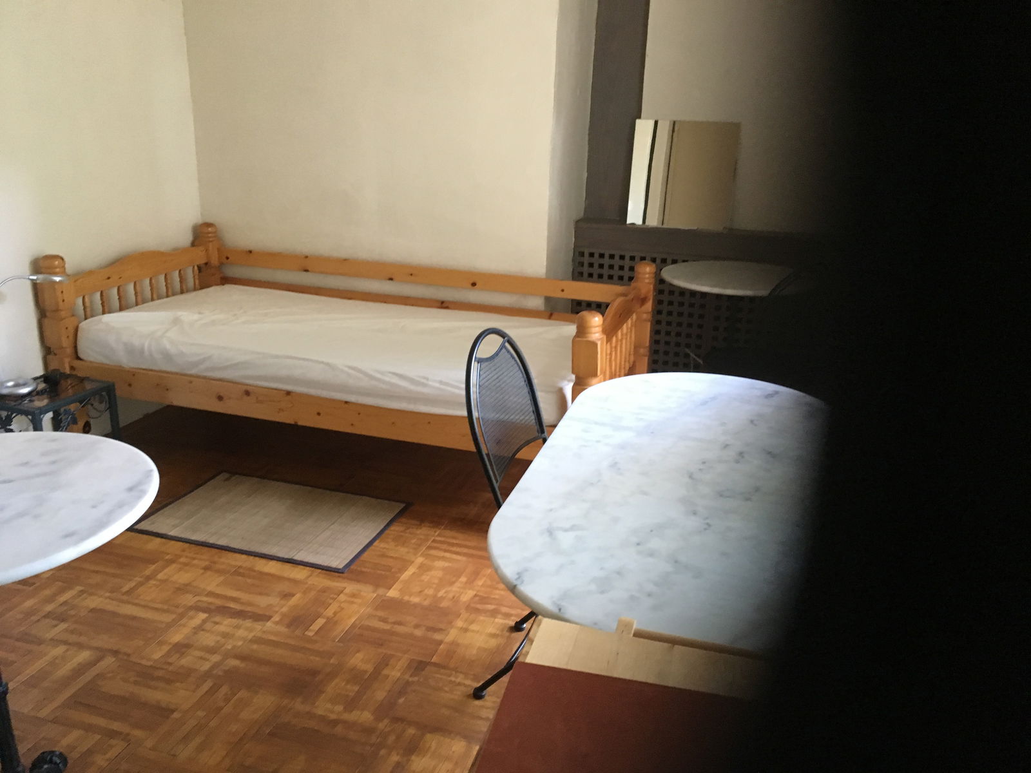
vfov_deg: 48.2
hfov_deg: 61.7
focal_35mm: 29
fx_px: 864
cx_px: 516
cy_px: 386
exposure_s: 1/25
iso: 200
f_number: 2.2
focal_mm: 4.15
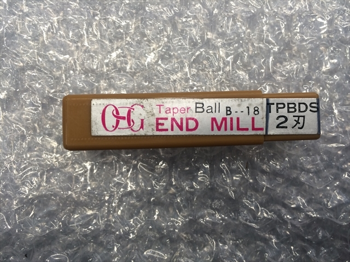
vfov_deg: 48.2
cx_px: 175
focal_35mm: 29
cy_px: 131
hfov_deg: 61.7
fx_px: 293
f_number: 2.2
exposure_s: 1/30
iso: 50
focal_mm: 4.15
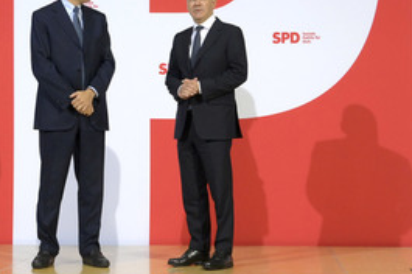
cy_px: 106
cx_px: 164
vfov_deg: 18.1
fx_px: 857
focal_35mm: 75
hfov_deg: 27.0
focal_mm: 44
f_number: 6.3
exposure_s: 1/640
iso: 4000
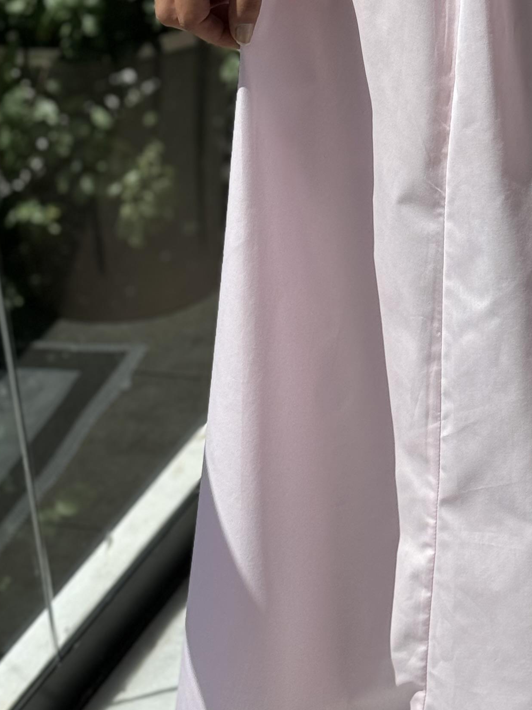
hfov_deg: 12.4
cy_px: 288
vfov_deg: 16.8
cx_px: 642
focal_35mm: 117
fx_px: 2397
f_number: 1.78
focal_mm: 6.76
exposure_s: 1/1524
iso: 64
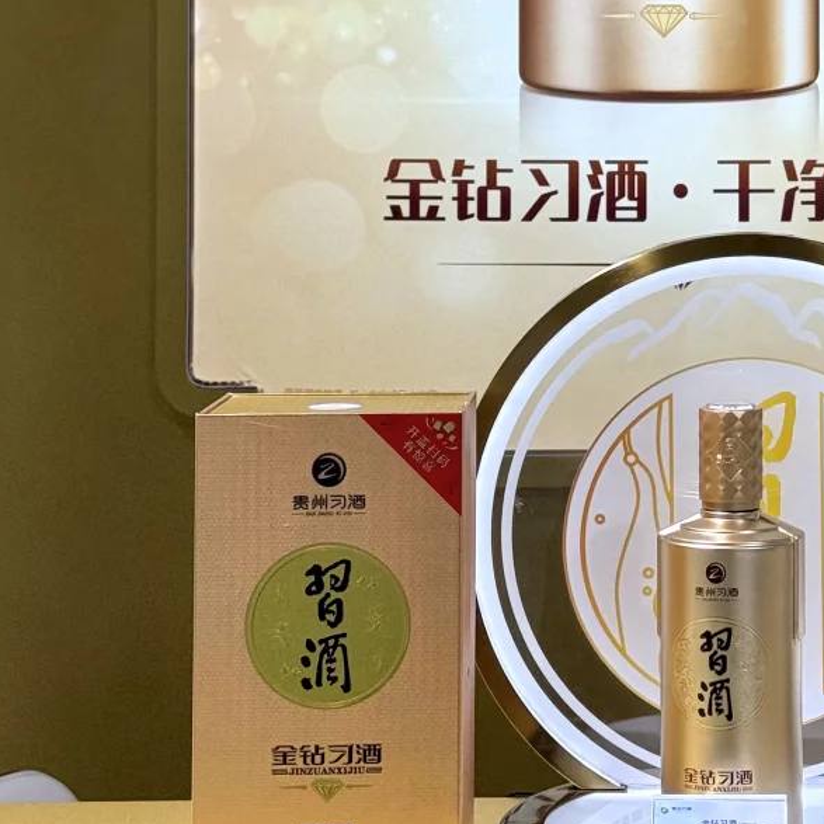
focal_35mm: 104
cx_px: 678
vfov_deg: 16.4
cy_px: 21
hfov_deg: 16.6
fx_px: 2801
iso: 64
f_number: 1.78
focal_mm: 6.76
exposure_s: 1/740
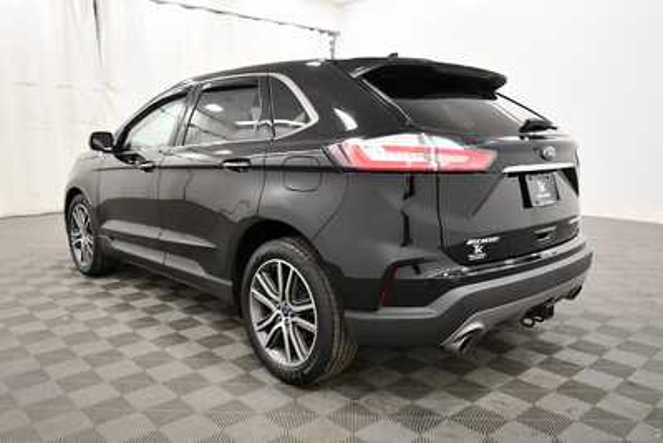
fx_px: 553
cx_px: 332
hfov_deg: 61.9
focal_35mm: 30
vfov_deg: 43.6
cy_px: 222
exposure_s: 1/125
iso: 1800
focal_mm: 20
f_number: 5.6
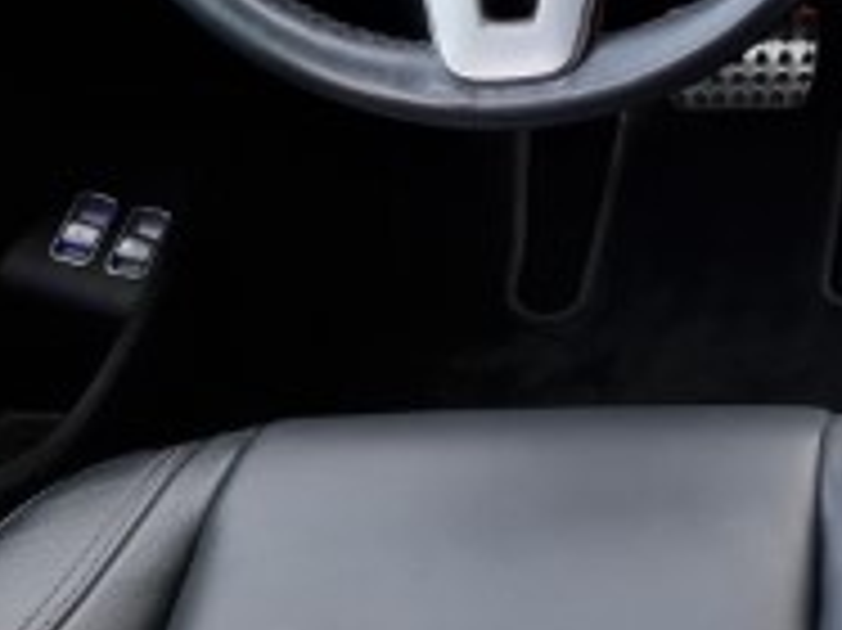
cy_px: -194
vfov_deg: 16.9
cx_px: 1274
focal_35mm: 82
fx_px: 1993
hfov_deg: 20.4
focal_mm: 6.7
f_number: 1.8
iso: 80
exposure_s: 1/120
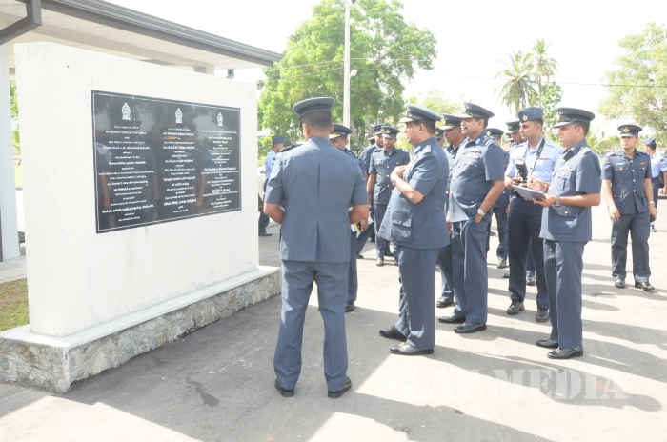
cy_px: 221
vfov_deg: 39.8
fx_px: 610
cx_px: 334
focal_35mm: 33
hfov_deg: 57.3
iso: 800
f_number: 10
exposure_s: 1/200
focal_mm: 22
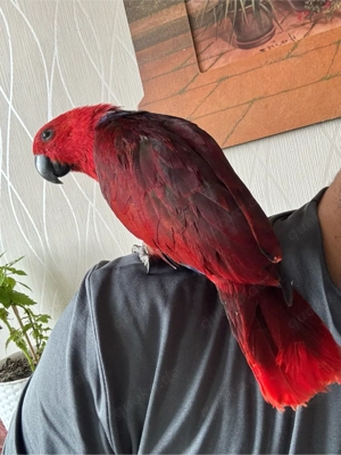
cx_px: 170
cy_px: 228
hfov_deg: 46.8
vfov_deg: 60.0
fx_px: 394
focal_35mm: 30
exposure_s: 1/60
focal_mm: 2.69
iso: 160
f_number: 1.9
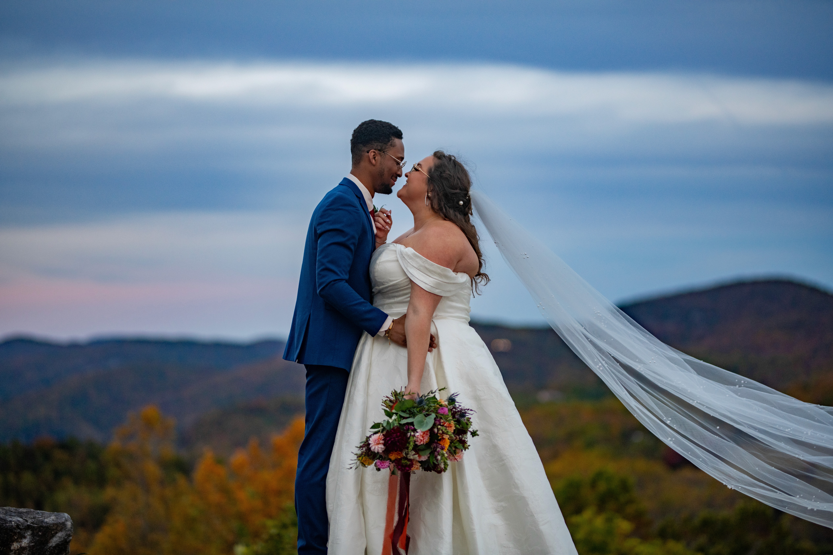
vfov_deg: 16.1
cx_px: 416
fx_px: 1967
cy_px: 278
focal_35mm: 85
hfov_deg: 23.9
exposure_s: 1/400
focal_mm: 85
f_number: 1.6
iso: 640
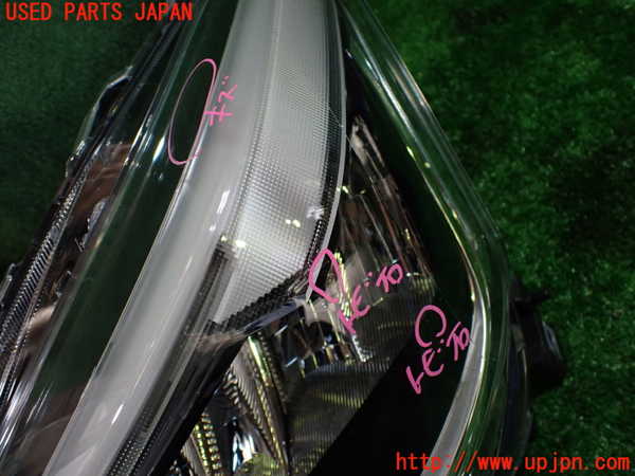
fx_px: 550
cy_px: 238
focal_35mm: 30
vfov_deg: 46.8
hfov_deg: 60.0
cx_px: 318
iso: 320
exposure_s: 1/125
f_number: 2.3
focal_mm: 5.4
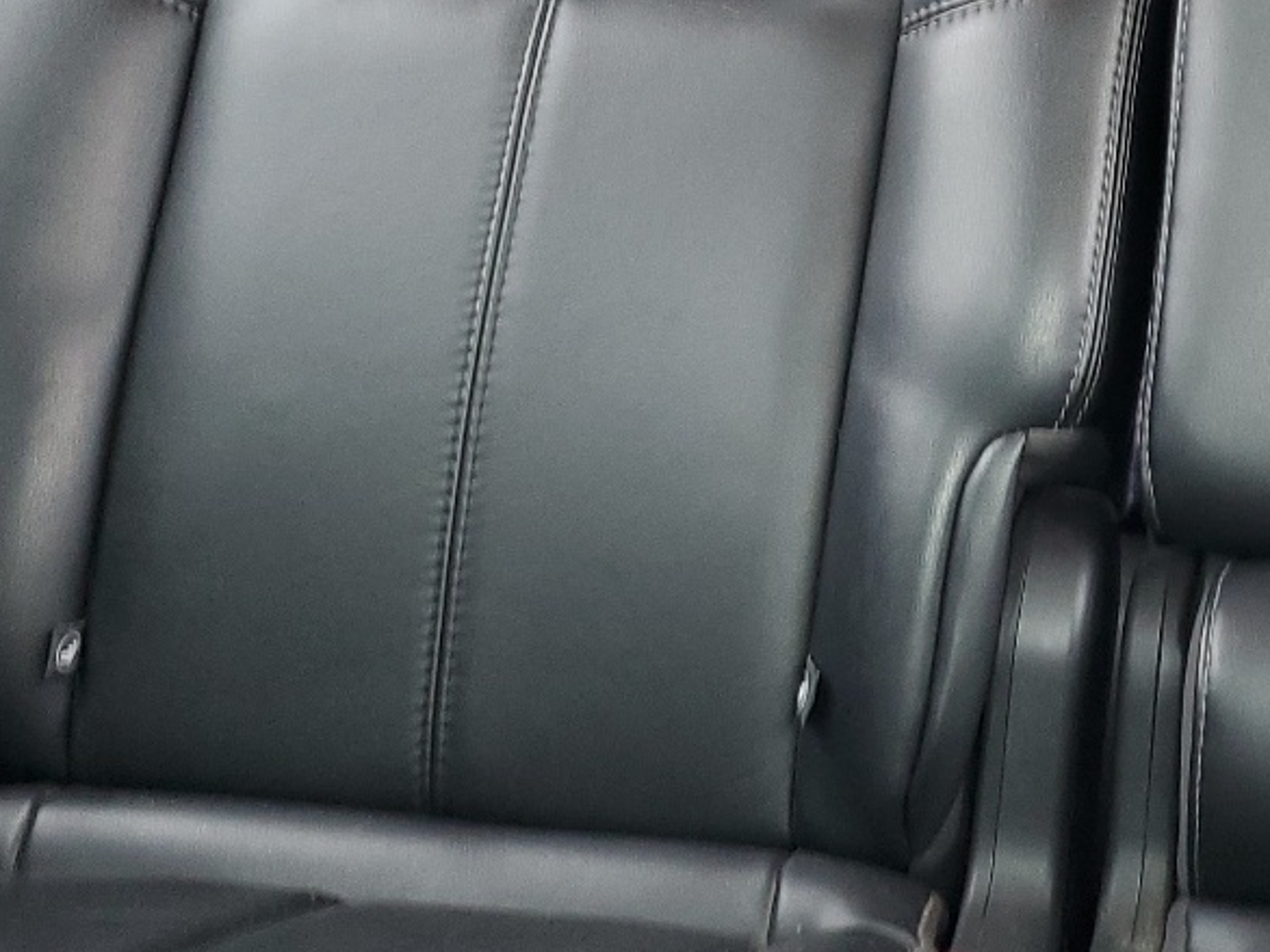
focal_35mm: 71
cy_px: -2
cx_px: 1309
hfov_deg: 25.8
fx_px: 2604
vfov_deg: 20.1
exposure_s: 1/60.2
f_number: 1.5
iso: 103
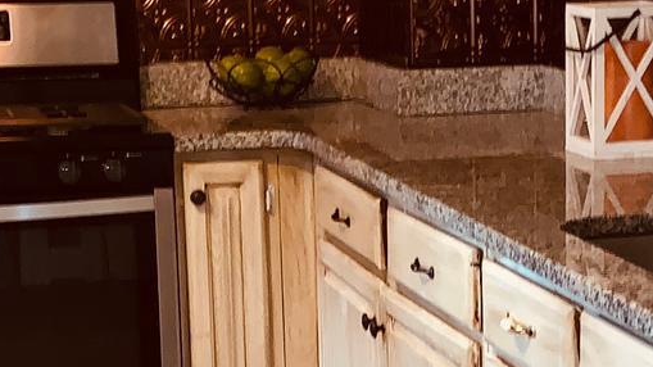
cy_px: 305
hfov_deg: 18.8
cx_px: 386
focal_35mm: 114
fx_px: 1973
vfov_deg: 10.6
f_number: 1.8
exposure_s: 1/8
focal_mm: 4.25
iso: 100
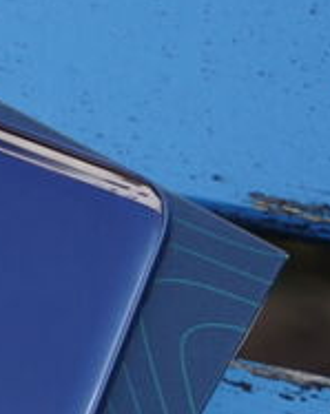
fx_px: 2705
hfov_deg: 6.6
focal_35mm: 221
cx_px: -462
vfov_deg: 8.8
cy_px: 246
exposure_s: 1/160
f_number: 6.3
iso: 250
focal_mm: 53
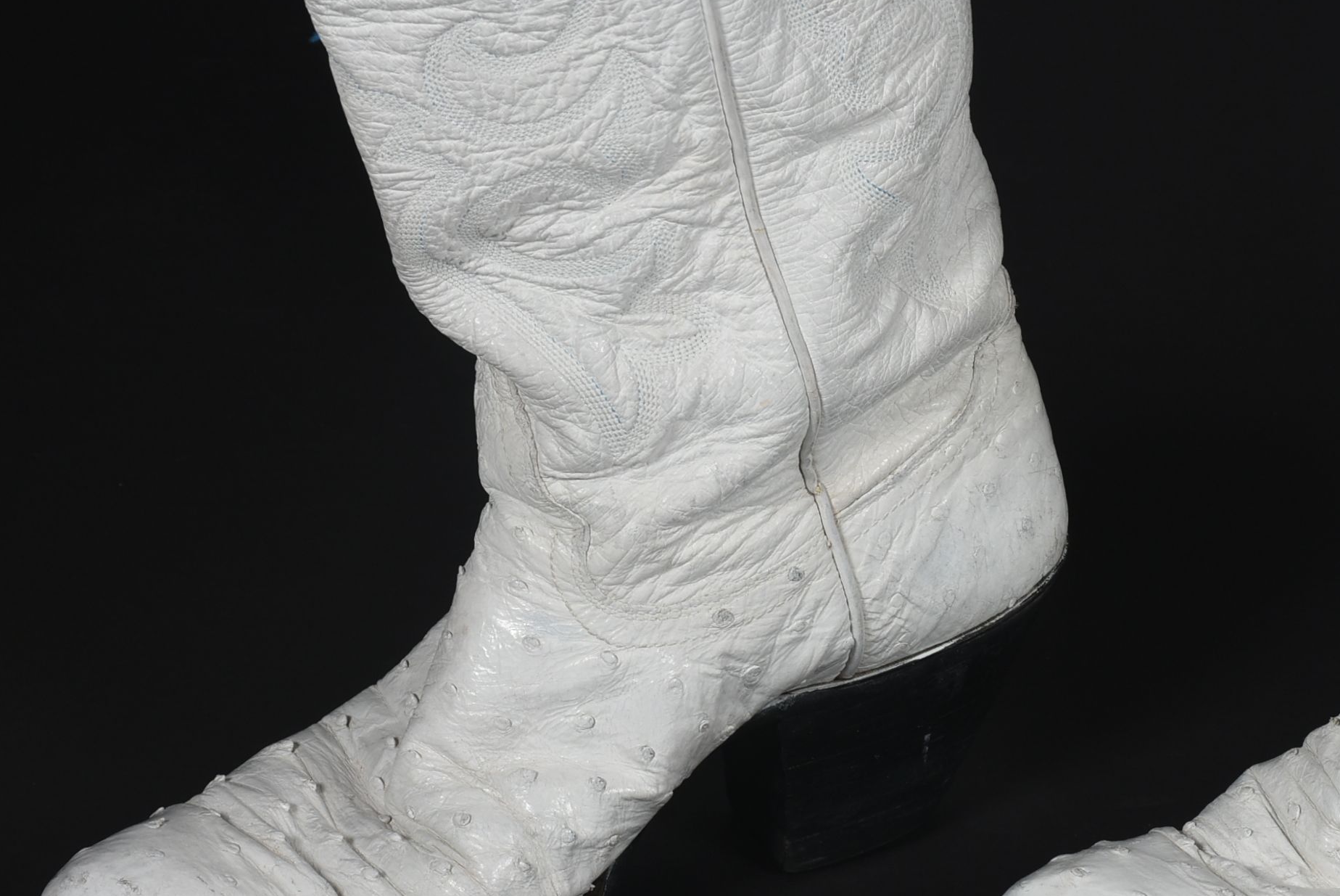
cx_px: 1062
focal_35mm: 170
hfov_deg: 12.0
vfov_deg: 8.1
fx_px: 6332
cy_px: 579
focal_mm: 70
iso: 200
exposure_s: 1/125
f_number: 13
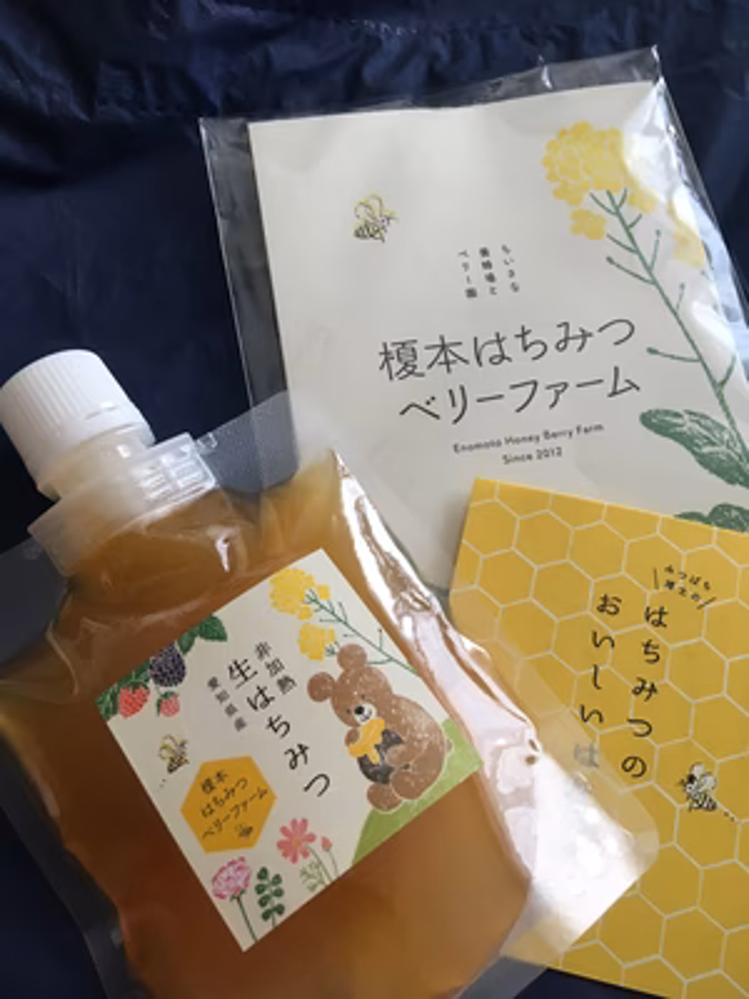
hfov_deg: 48.2
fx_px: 837
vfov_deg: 61.7
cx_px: 374
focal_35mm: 29
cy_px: 500
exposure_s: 1/40
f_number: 2.2
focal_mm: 4.15
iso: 32
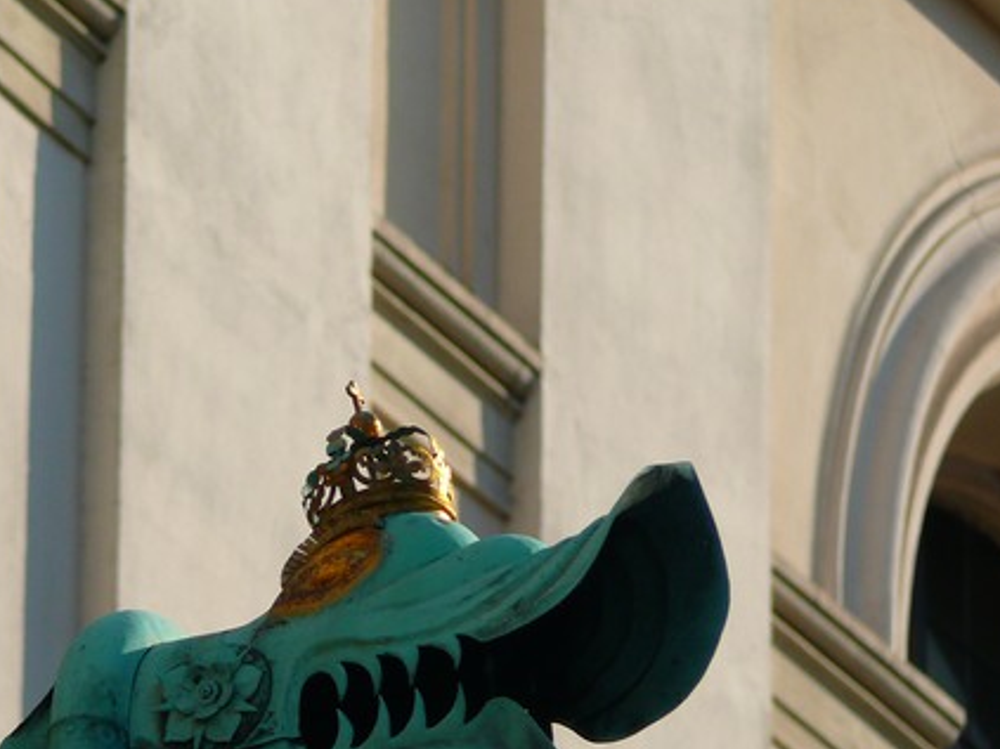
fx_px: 19812
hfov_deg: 2.9
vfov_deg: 2.2
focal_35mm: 686
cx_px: 139
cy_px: 638
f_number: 4.5
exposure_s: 1/250
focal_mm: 81.8
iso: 100
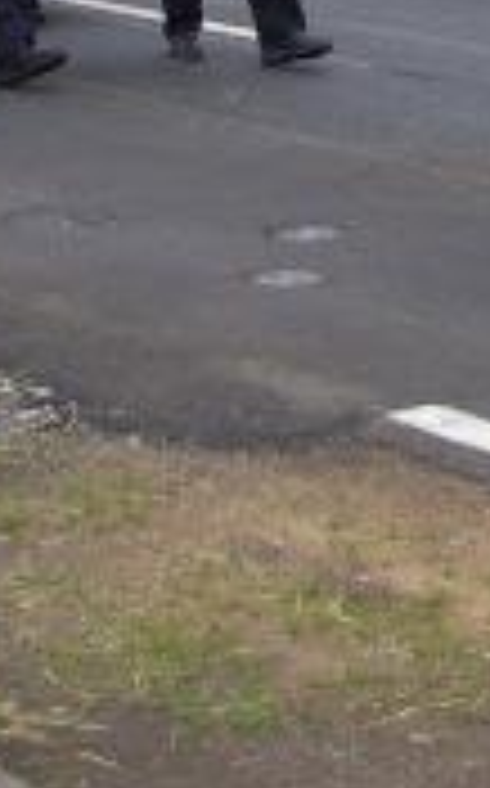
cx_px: 441
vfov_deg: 14.7
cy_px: -248
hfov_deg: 9.6
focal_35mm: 136
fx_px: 2913
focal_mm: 5.8
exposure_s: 1/500
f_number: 4.3
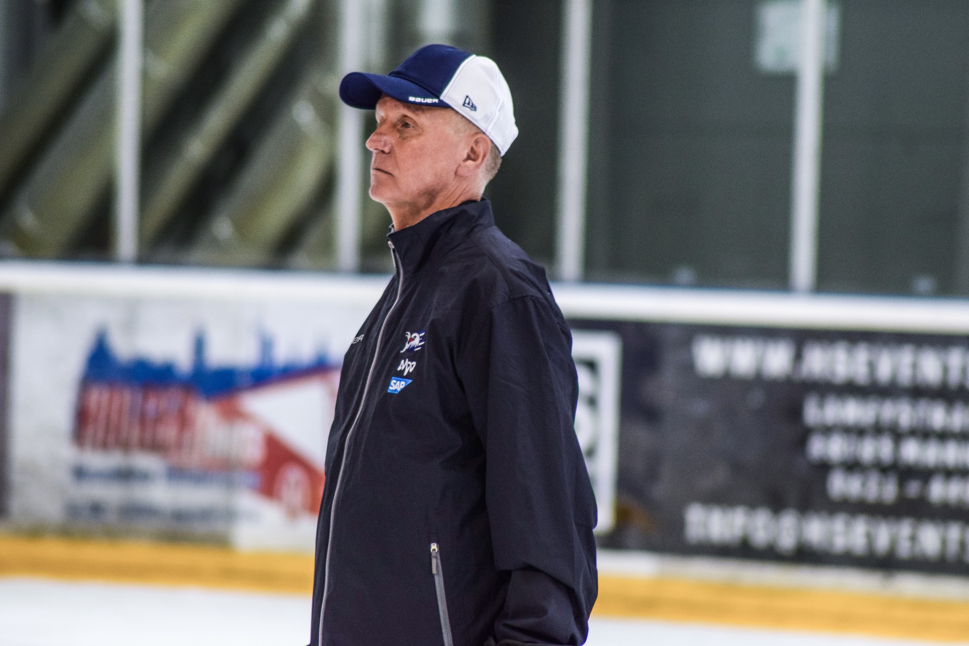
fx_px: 12112
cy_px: 323
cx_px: 484
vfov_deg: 3.1
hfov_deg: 4.6
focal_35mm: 450
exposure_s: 1/125
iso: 1600
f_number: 6.3
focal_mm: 300
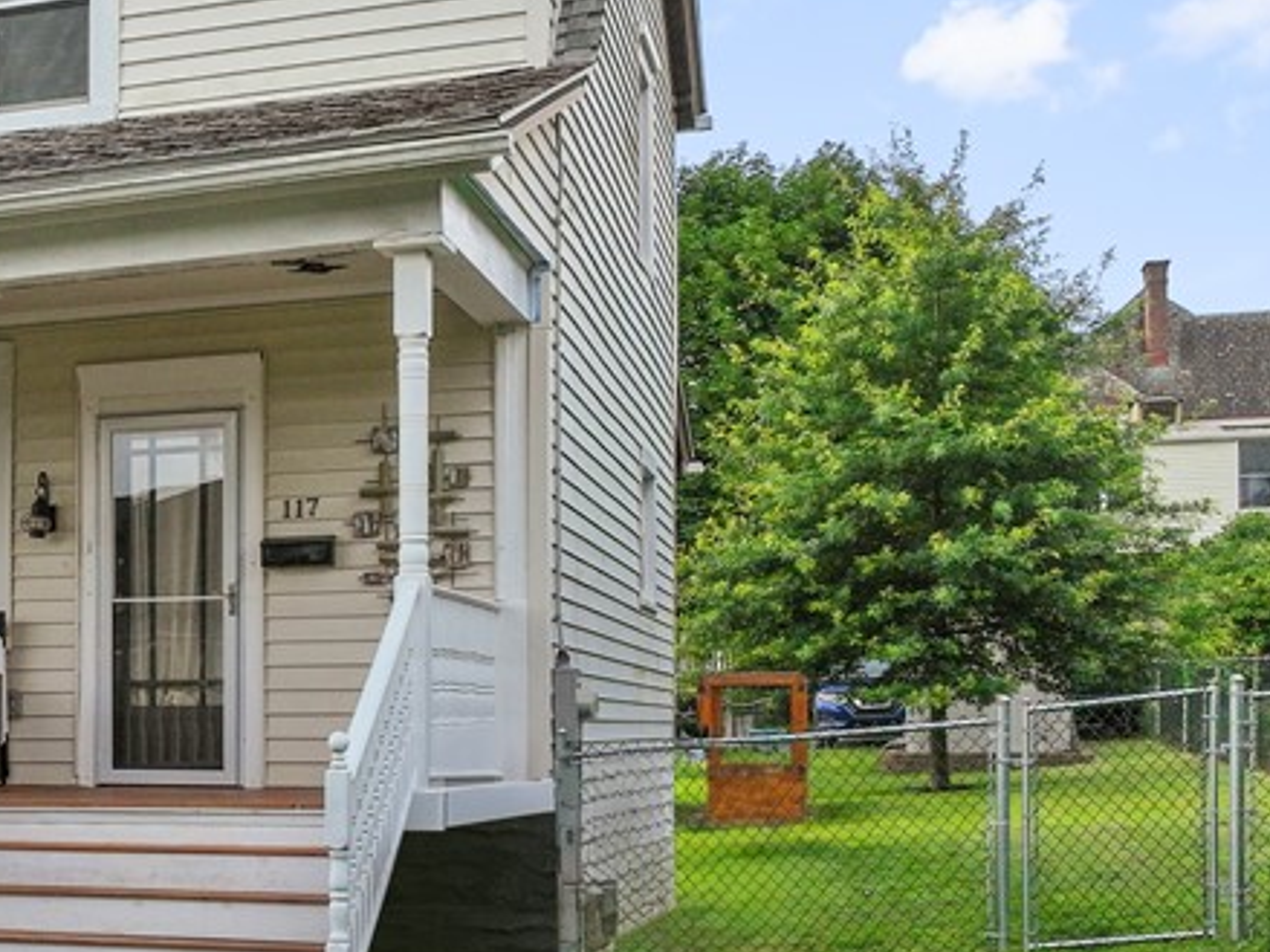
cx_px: -14
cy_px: 482
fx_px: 2054
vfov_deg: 26.1
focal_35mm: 56
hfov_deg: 31.6
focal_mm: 12.29
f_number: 2.8
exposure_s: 1/3200
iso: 300
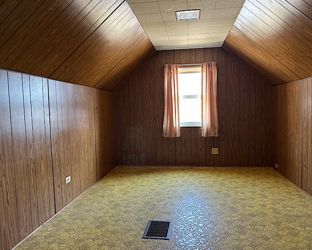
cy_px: 123
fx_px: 240
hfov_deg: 66.0
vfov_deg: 54.9
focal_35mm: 26
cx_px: 162
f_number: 1.78
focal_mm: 6.86
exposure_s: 1/60
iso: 400
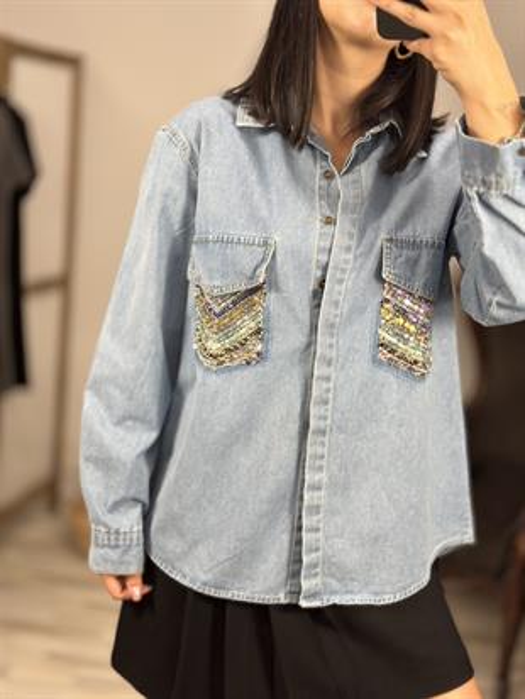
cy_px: 350
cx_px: 262
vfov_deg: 39.6
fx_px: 970
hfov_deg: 30.3
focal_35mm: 48
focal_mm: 6.86
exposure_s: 1/100
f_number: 1.78
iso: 100
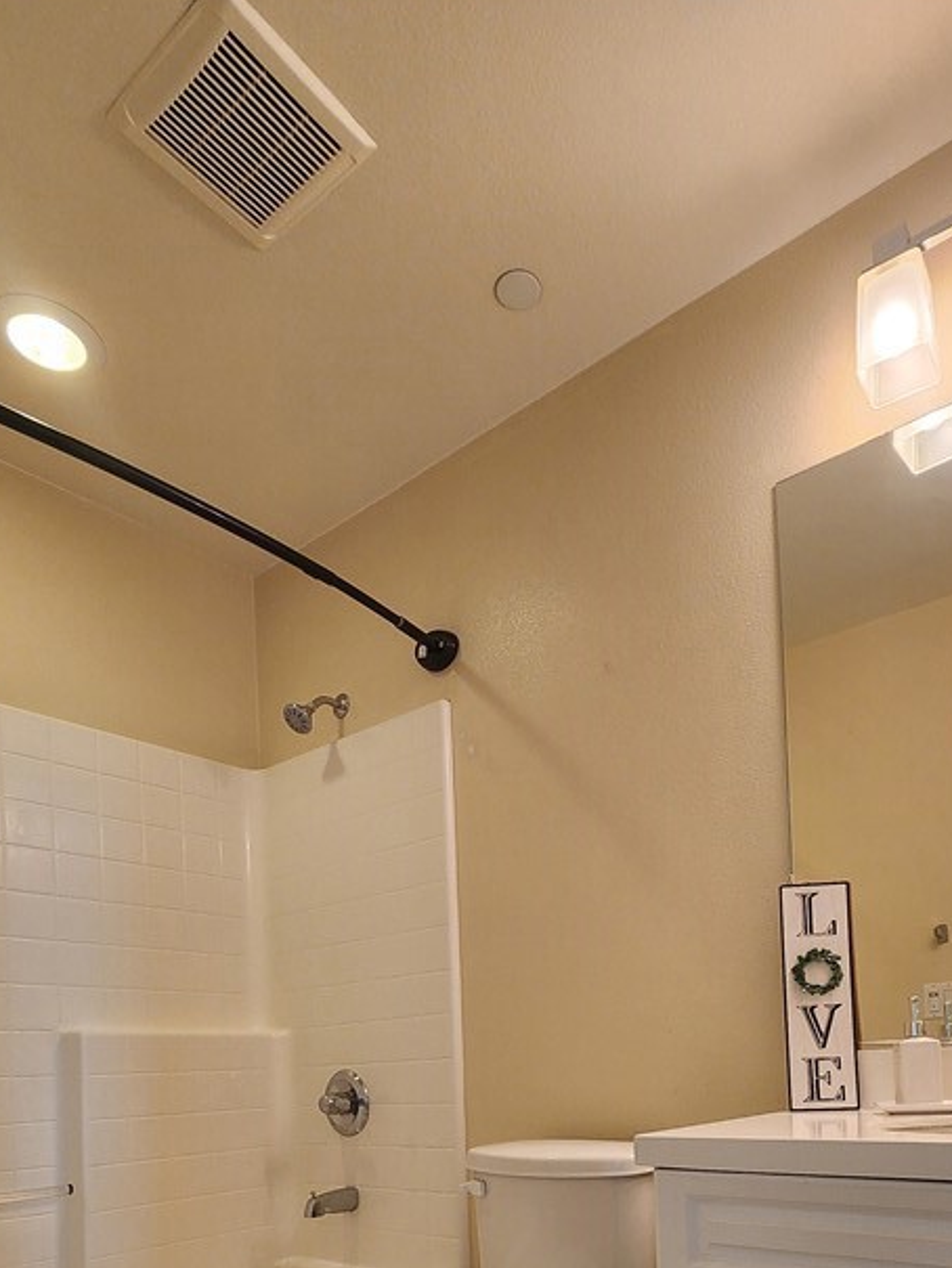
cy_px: 1050
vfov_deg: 67.6
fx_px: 806
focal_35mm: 22
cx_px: 577
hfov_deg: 60.5
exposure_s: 1/60
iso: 160
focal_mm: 2.2
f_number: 2.2
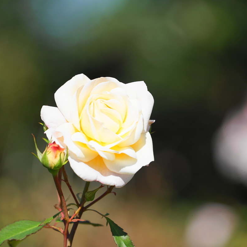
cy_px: 123
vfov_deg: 4.6
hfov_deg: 4.6
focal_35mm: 379
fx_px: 3060
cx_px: 135
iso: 100
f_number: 6.3
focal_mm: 296
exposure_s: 1/500
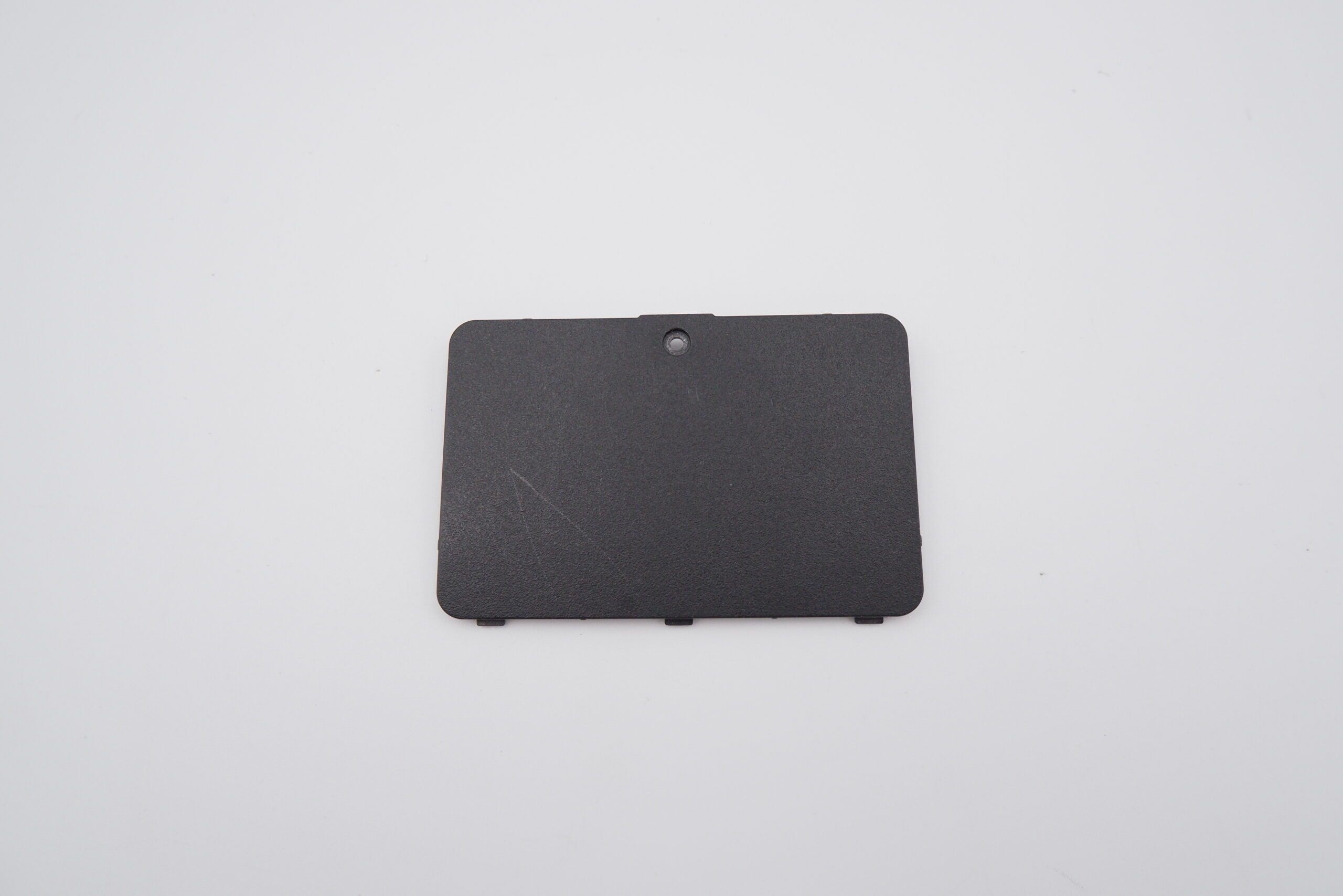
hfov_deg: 76.1
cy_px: 448
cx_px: 672
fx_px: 858
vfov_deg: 55.1
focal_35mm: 23
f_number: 5.6
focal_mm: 15
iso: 1250
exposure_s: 1/480
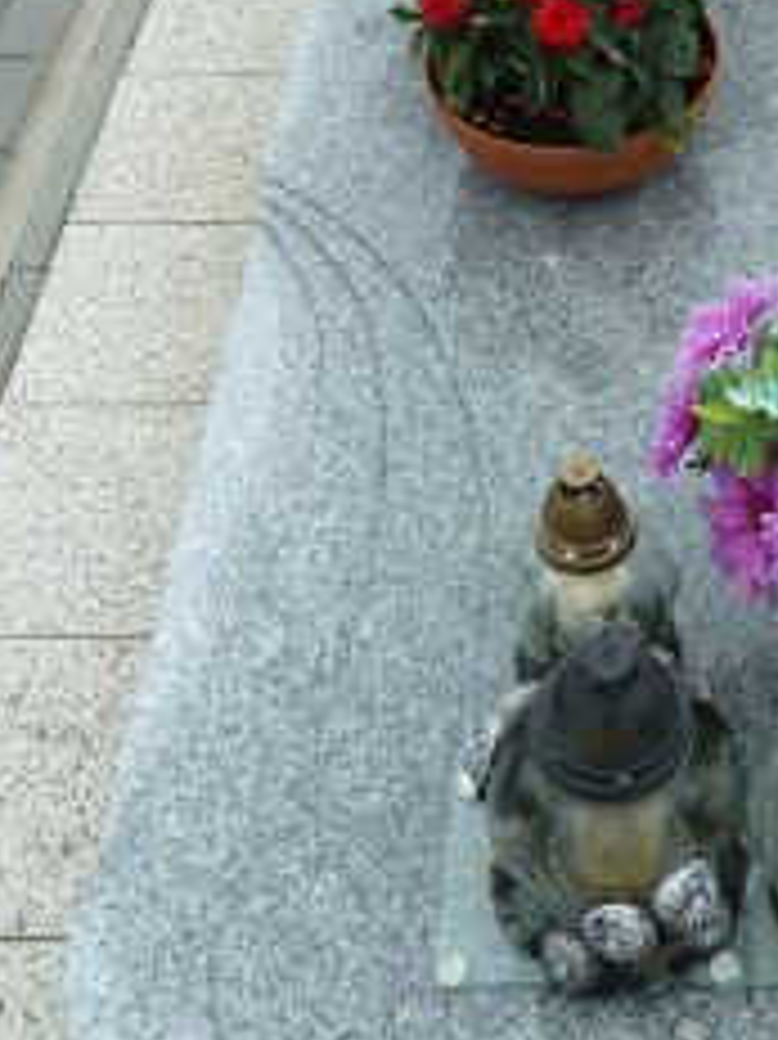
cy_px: 153
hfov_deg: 27.5
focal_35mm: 52
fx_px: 1560
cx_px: 621
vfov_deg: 35.2
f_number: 4
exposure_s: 1/200
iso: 80
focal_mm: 4.1
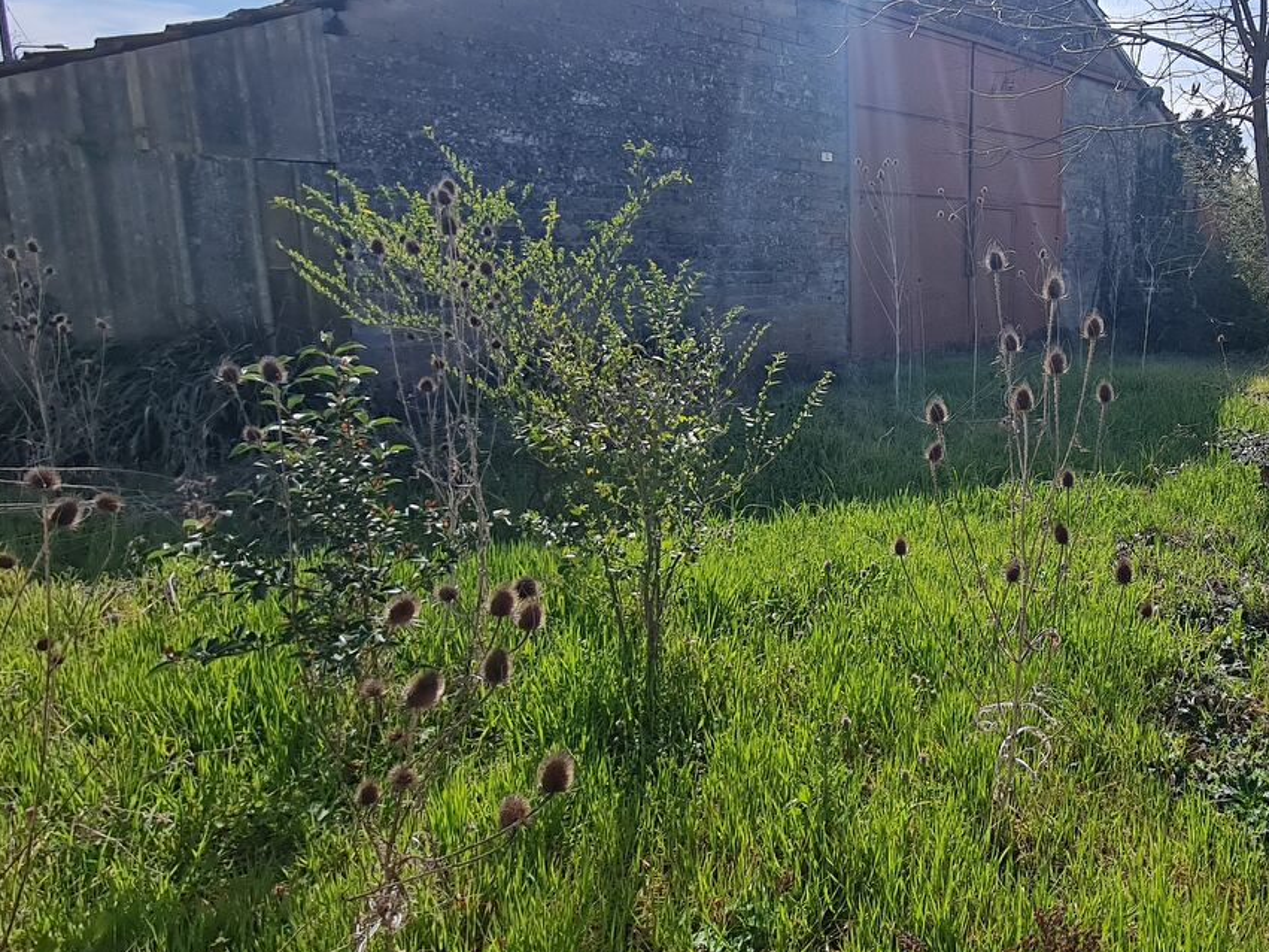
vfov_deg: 60.7
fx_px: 806
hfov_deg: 69.0
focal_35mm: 22
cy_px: 394
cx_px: 1015
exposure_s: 1/2328
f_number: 2.2
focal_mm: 2.2
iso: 50
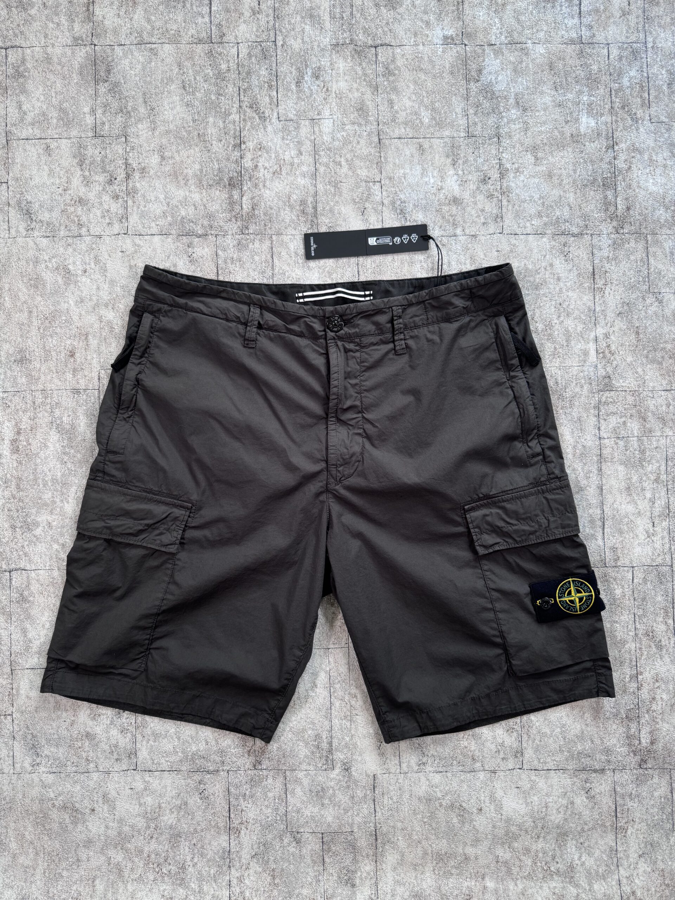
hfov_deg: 56.8
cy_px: 450
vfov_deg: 71.6
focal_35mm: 24
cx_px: 338
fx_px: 624
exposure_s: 1/121
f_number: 1.78
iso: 160
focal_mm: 6.76
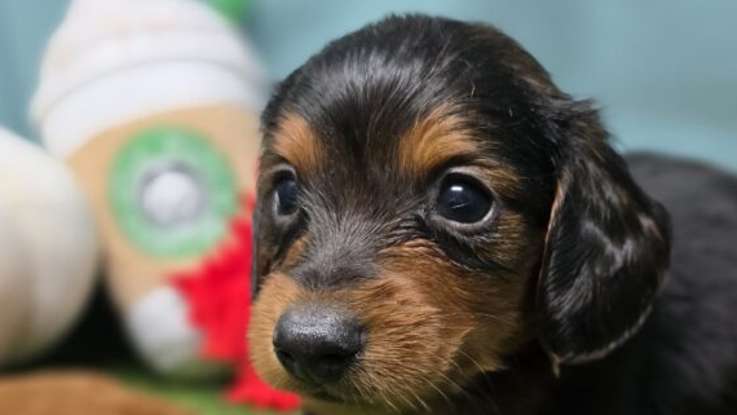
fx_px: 880
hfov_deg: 44.3
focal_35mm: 45
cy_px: 304
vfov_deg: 26.3
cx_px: 530
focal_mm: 6.3
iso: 500
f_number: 1.7
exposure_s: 1/359
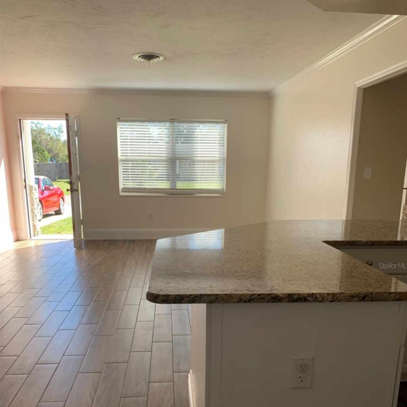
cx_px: 206
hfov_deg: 52.5
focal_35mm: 31
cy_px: 265
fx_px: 412
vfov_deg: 51.7
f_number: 1.8
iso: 25
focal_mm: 4.25
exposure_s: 1/154
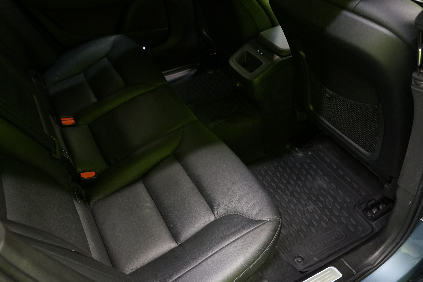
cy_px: 141
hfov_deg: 60.3
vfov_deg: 42.3
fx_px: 364
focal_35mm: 31
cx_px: 212
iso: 2500
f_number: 5
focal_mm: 31
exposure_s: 1/15
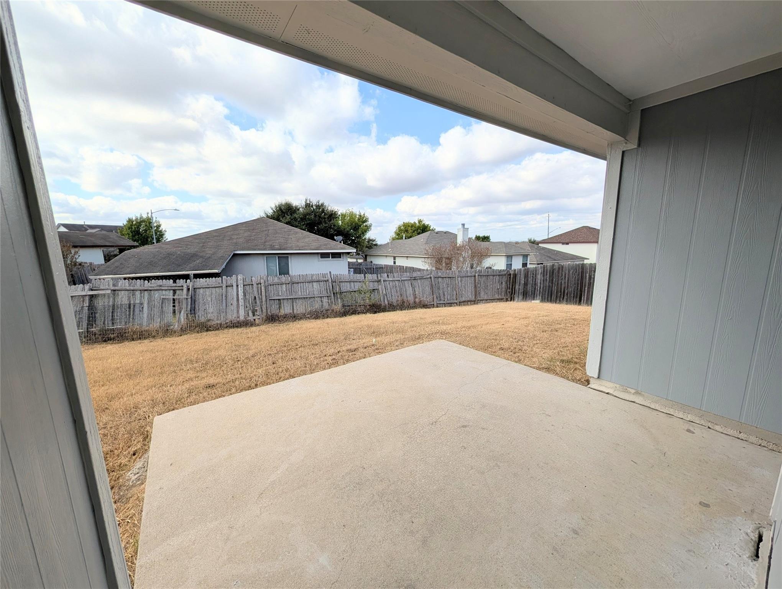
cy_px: 294
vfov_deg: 94.6
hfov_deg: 110.5
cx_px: 391
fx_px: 271
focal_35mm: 12
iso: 55
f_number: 1.7
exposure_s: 1/3257
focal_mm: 2.02
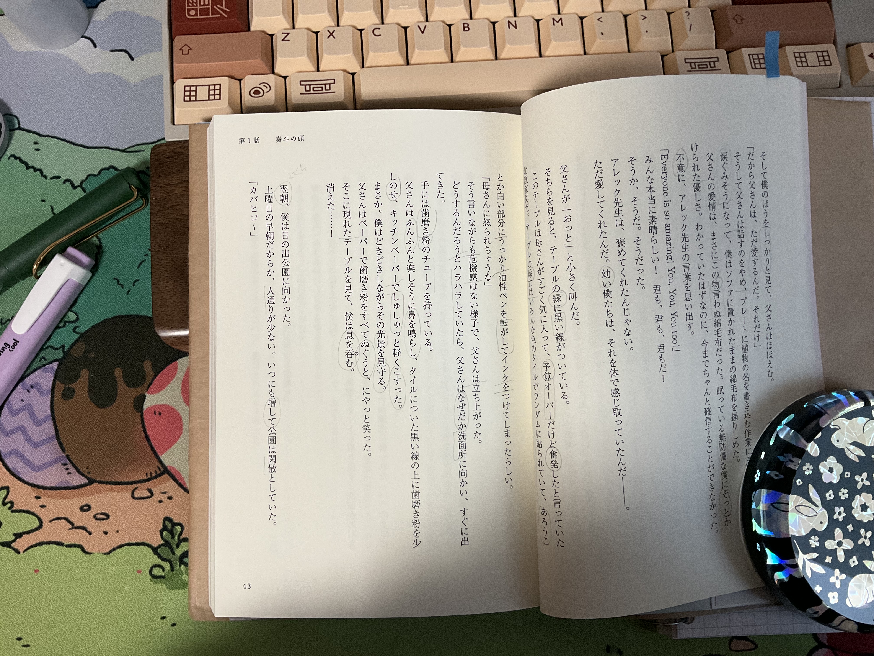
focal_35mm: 29
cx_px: 437
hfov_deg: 61.7
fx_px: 732
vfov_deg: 48.2
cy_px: 328
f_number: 1.8
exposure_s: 1/60
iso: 125
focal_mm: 3
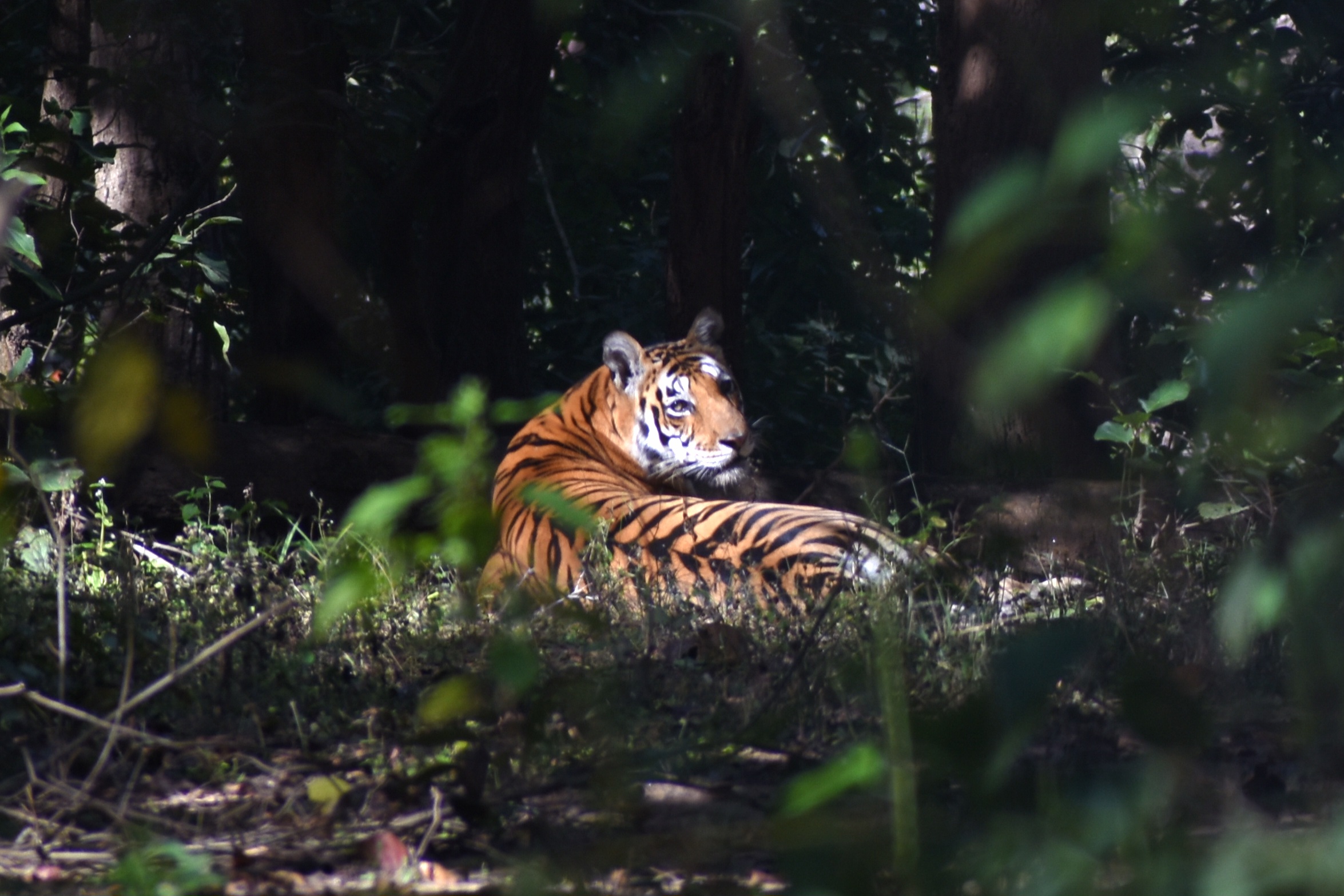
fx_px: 16800
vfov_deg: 3.1
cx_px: 672
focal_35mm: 450
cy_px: 448
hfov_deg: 4.6
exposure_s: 1/161
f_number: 6.3
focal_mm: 300
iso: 125
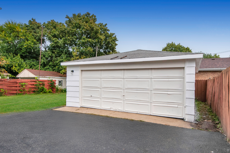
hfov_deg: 77.4
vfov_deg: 56.0
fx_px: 144
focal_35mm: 22
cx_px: 115
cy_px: 76
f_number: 9
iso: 640
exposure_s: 1/500
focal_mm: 15
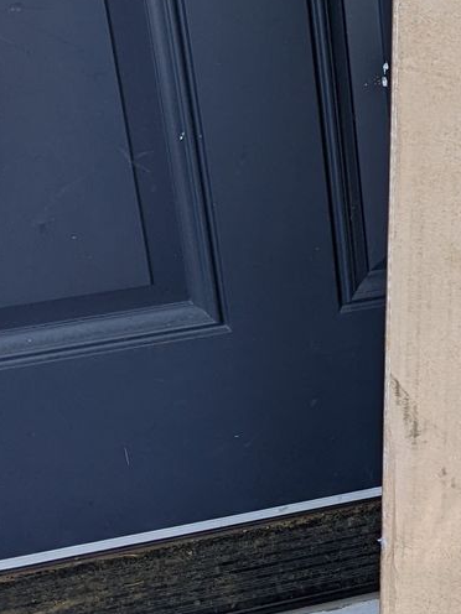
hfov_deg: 15.0
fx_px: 1651
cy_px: 129
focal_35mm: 93
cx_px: 649
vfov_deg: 20.9
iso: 52
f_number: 1.73
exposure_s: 1/293
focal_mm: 4.38
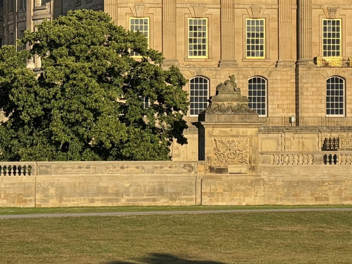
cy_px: -27
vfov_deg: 4.7
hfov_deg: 6.2
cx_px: 396
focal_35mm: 317
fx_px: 3224
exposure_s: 1/938
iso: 50
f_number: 2.8
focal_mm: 15.66
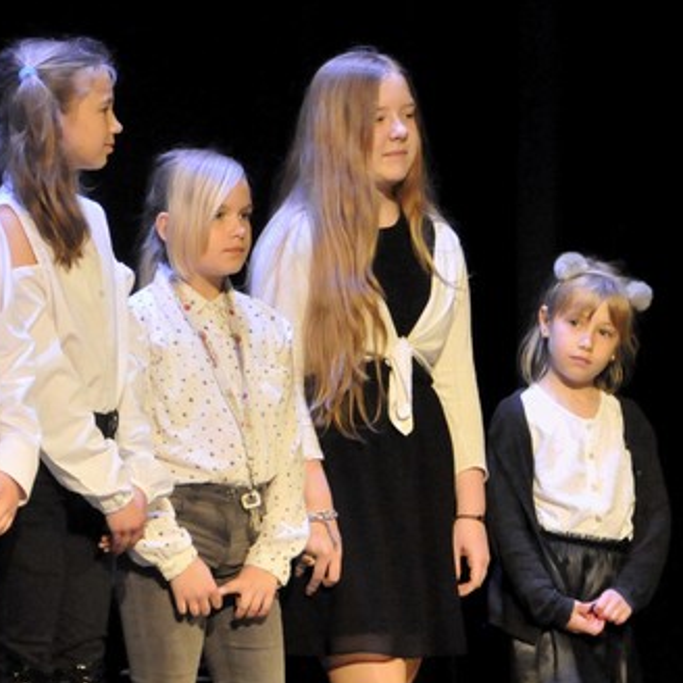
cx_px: 110
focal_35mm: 225
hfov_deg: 7.8
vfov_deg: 7.8
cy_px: 246
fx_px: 5023
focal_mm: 58
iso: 2500
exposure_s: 1/30
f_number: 5
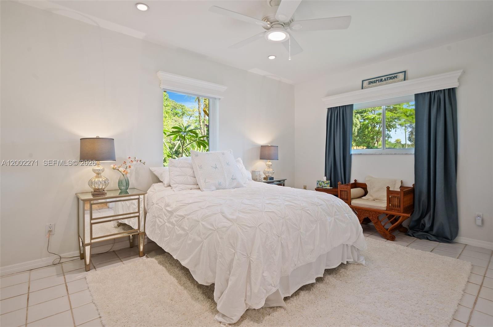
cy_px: 164
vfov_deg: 67.3
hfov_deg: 90.1
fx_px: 246
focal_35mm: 18
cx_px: 246
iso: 200
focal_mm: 18
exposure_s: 1/6
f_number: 8
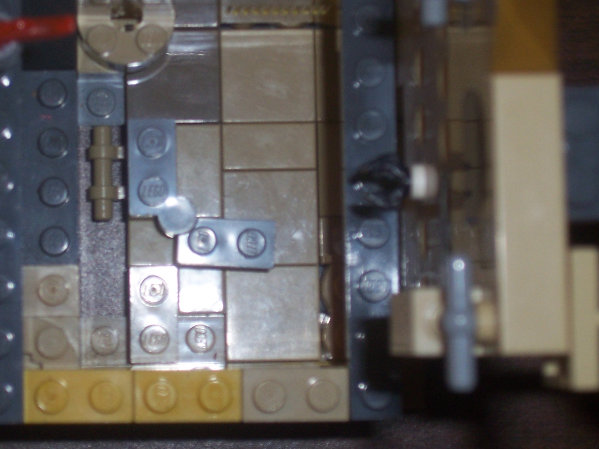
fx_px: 2128
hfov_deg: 16.0
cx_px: 209
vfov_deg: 12.0
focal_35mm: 123
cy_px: 179
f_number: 4.1
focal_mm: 13.5
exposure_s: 1/90
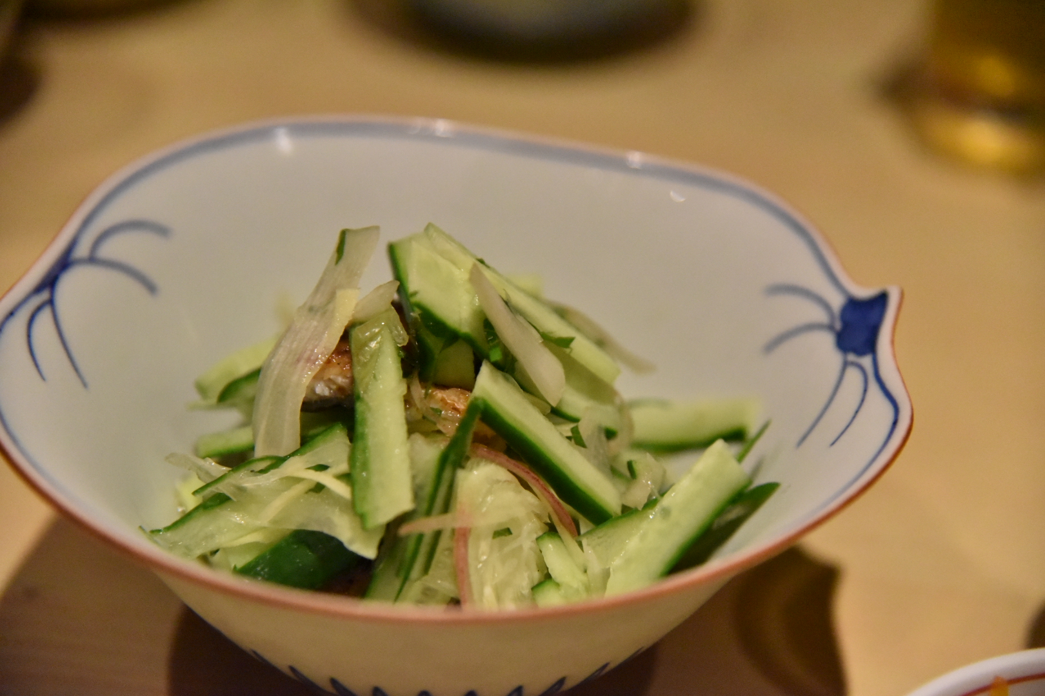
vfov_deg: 14.4
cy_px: 348
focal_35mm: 95
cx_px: 522
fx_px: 2757
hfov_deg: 21.5
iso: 10000
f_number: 4
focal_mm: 95
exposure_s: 1/1000
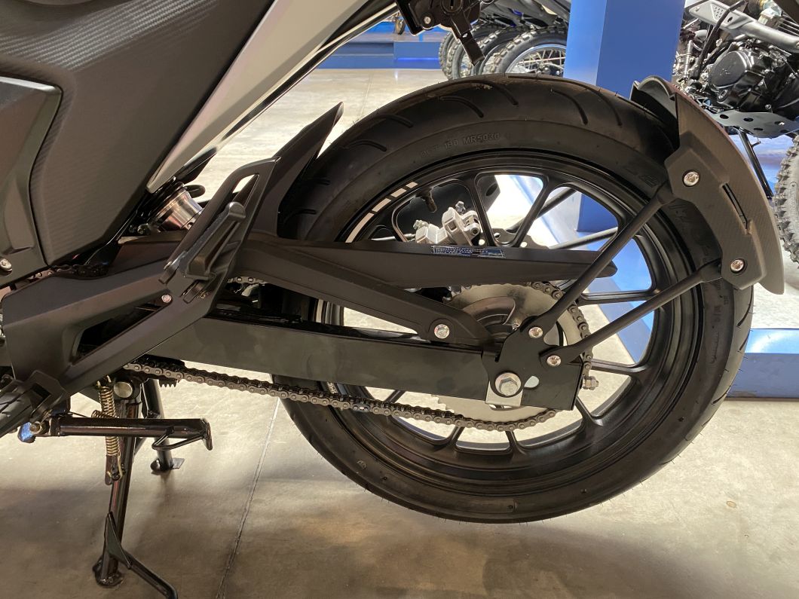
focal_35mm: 26
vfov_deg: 53.1
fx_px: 600
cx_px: 400
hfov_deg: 67.3
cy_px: 300
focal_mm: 4.25
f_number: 1.8
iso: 250
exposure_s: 1/50
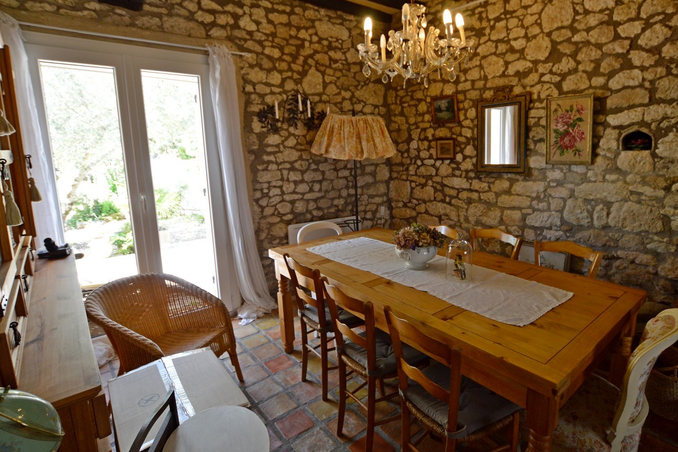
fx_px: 339
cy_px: 204
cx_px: 389
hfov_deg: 89.4
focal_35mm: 18
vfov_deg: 67.2
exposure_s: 1/60
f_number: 4
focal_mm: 10
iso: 400
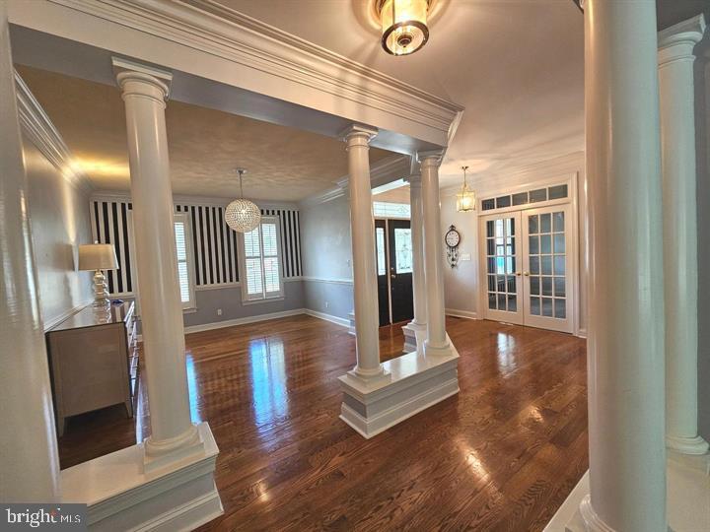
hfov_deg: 106.2
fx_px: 267
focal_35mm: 13
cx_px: 355
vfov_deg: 89.9
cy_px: 266
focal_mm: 2.2
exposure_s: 1/60
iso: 200
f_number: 2.2
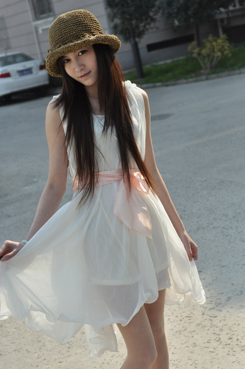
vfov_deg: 27.0
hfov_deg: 18.1
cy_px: 184
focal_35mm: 75
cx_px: 122
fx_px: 768
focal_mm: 50
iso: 1000
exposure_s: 1/4000
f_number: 5
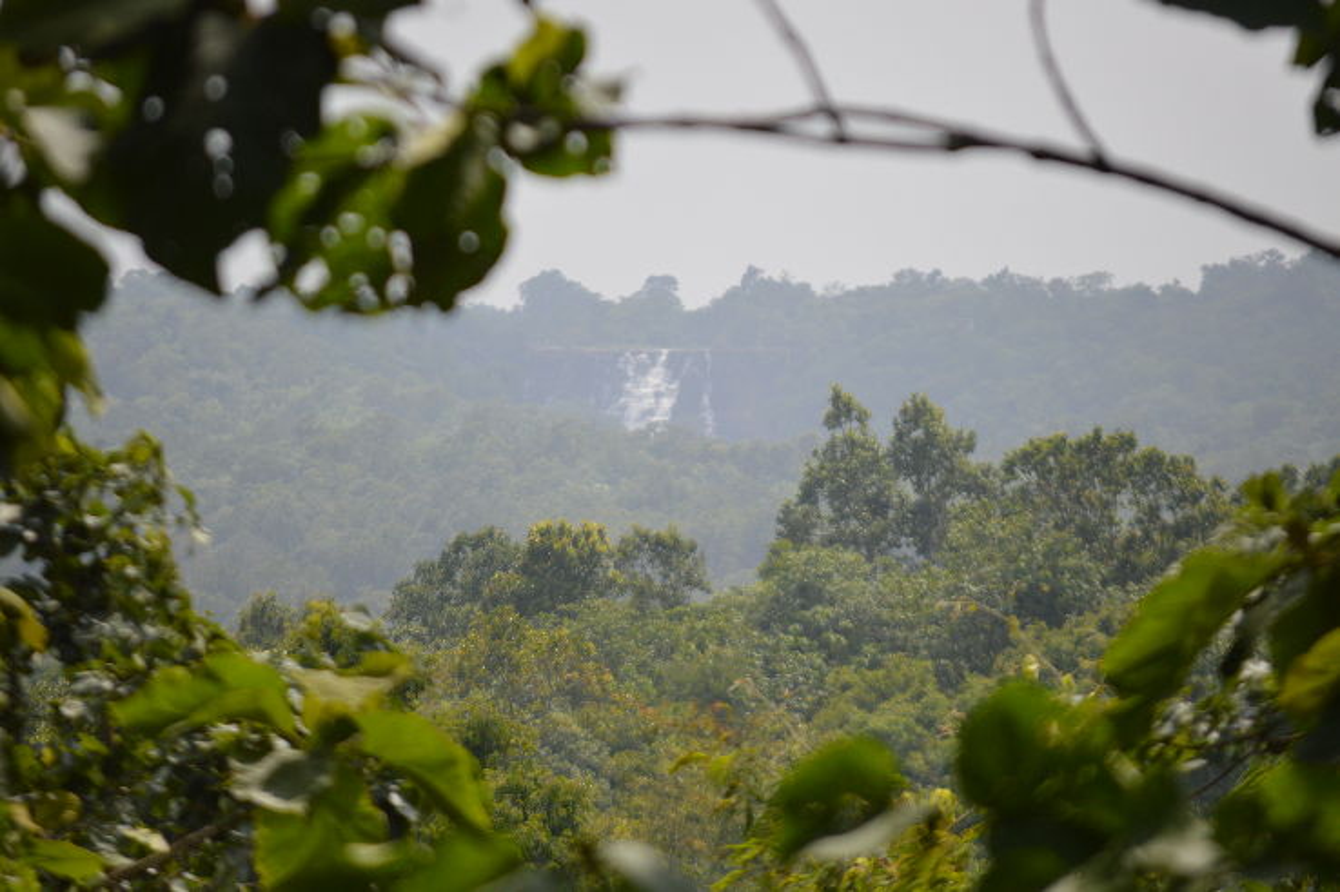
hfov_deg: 7.2
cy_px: 446
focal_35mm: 285
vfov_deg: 4.8
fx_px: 10601
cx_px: 670
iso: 400
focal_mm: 190
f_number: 5.6
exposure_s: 1/1600
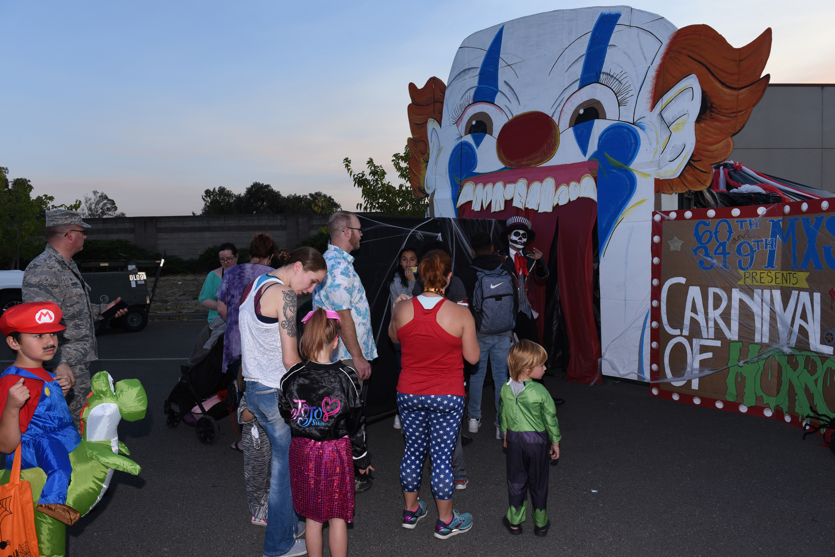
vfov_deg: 53.2
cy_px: 278
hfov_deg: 73.7
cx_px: 418
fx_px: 557
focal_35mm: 24
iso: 320
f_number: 9
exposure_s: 1/320
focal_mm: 24
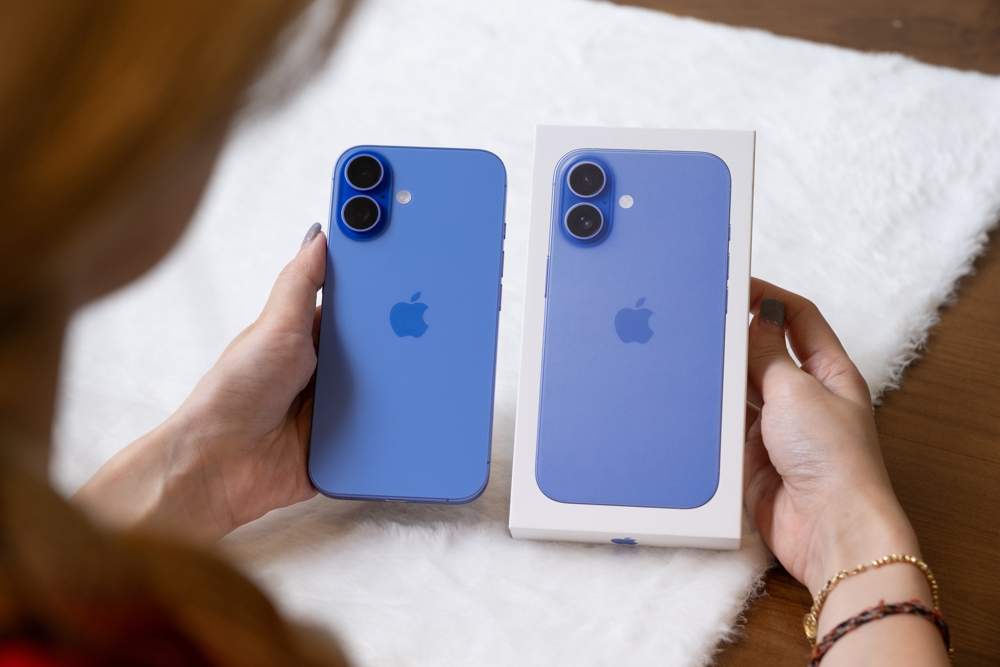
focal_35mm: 83
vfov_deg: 16.5
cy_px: 334
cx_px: 500
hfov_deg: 24.5
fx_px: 2306
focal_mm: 55
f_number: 5
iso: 320
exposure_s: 1/30
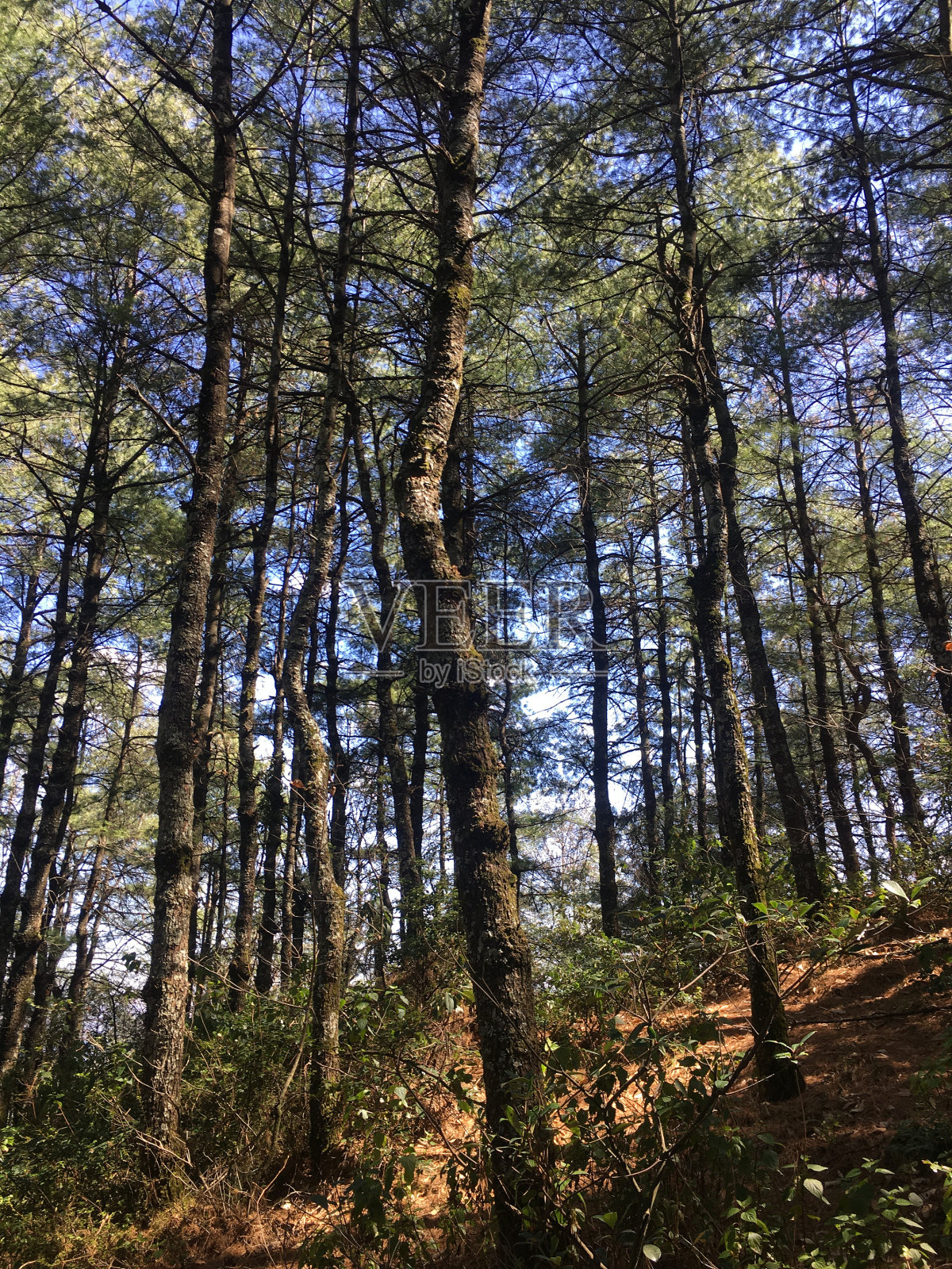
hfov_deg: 48.2
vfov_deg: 61.7
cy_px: 634
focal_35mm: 29
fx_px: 1063
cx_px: 476
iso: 25
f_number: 2.2
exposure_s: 1/173
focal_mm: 4.15
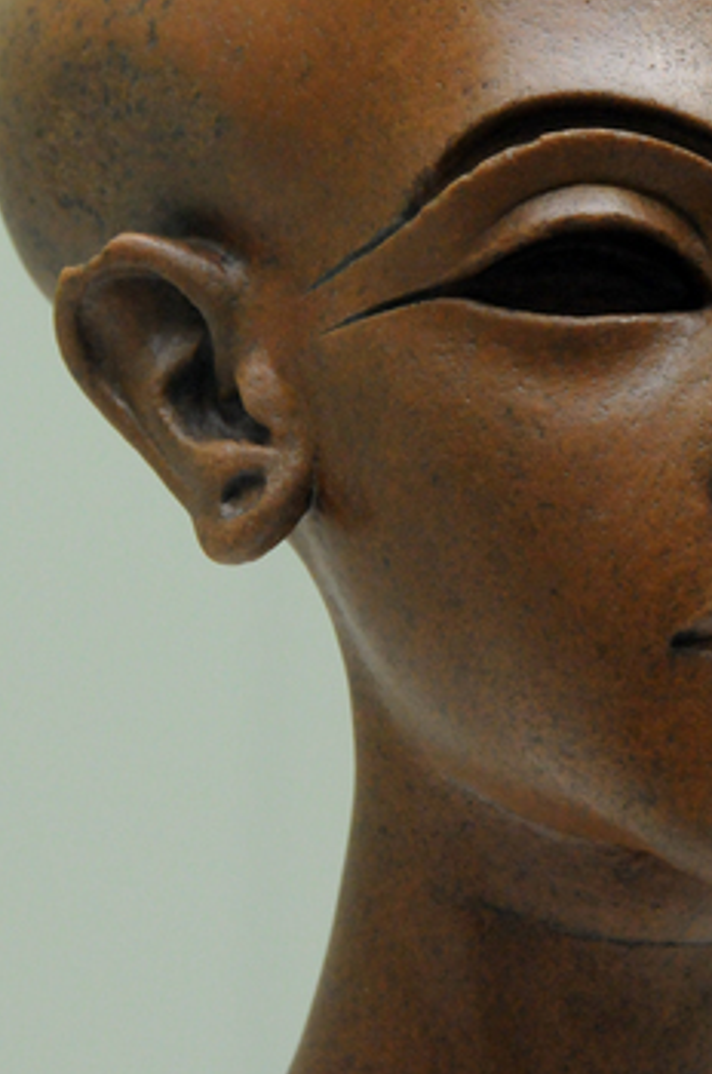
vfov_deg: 9.3
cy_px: 460
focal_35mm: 221
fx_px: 6582
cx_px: 582
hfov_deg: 6.2
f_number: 10
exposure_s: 1/250
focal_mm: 78
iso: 1600
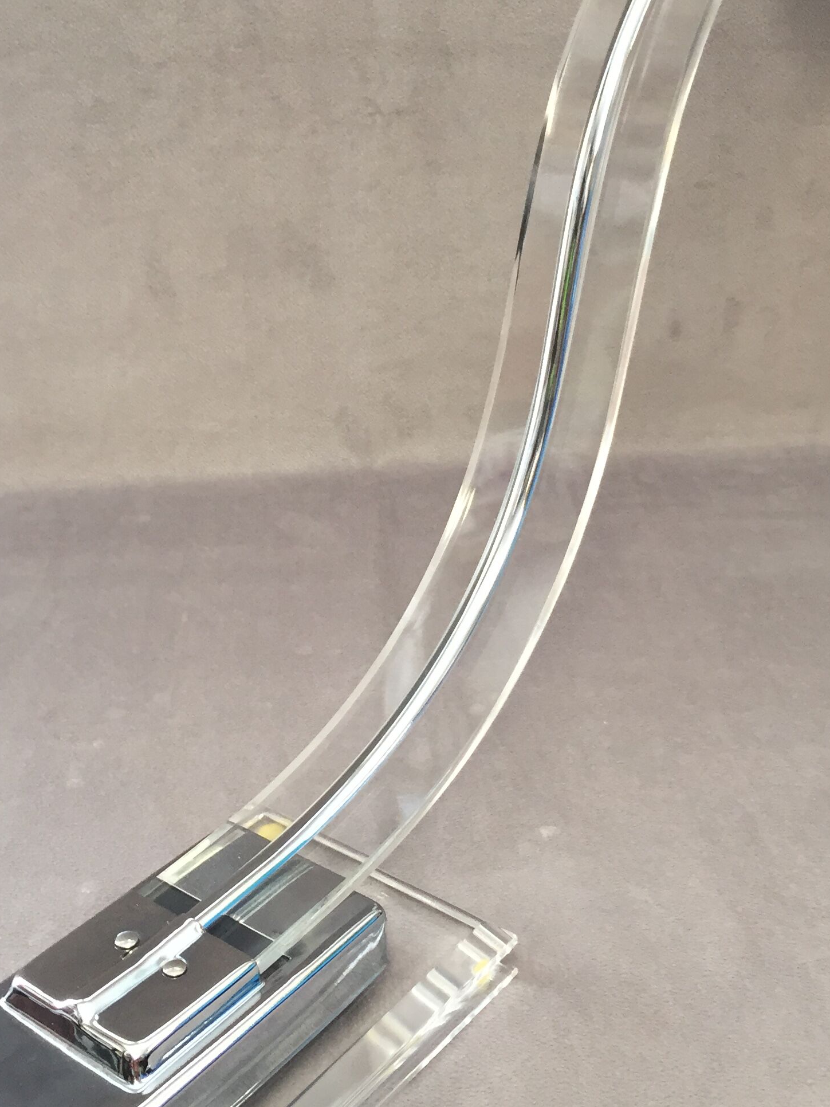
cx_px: 420
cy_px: 476
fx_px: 1567
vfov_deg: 38.8
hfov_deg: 29.7
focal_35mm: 49
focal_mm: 4.15
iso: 80
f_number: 2.2
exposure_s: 1/33
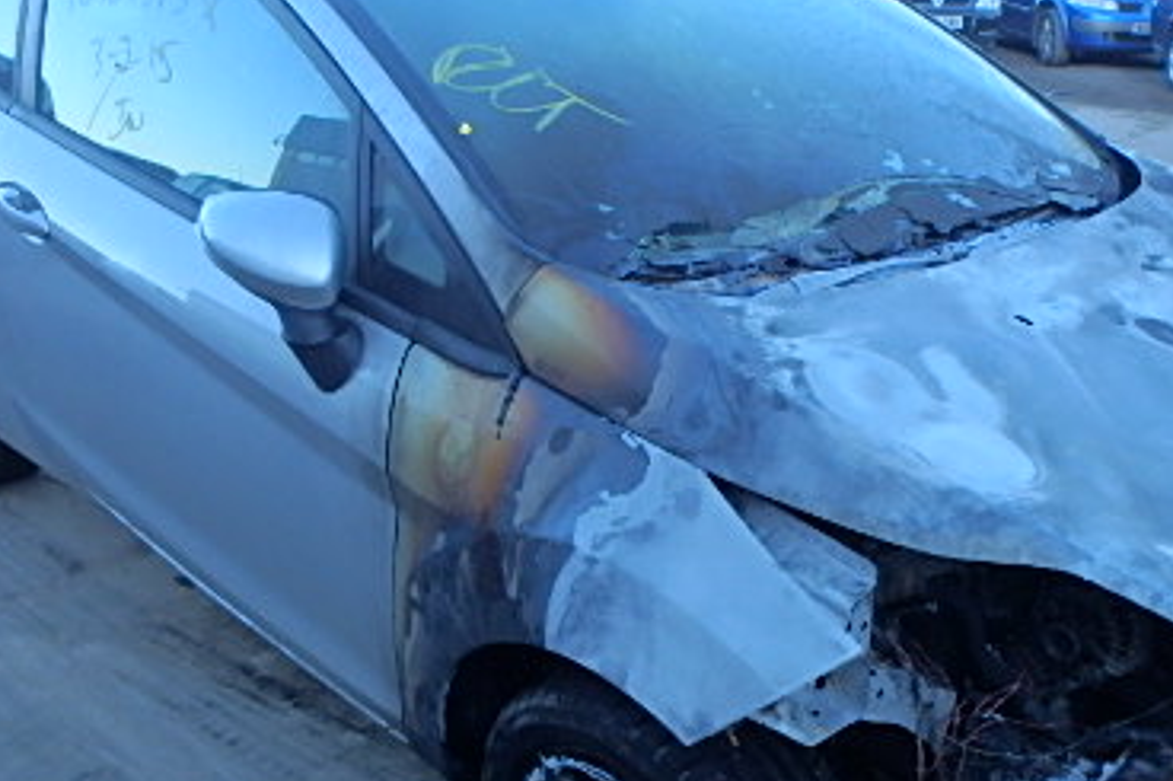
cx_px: 778
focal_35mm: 38
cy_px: 491
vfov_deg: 34.8
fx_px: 1238
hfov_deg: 49.9
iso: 125
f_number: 3.5
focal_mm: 3.7
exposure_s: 1/160
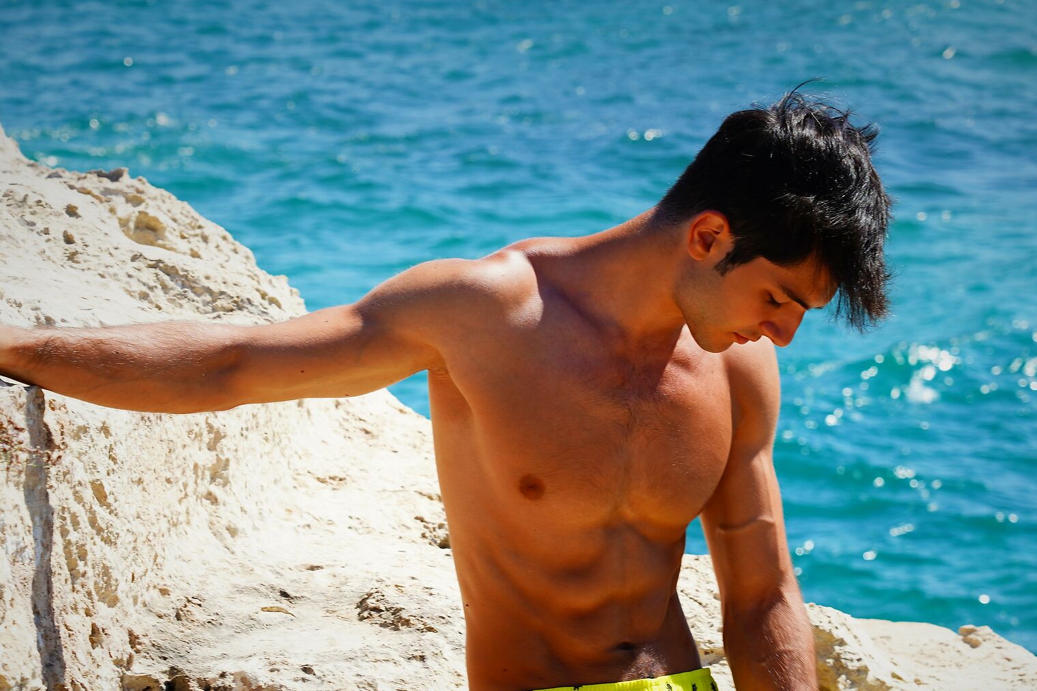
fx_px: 4493
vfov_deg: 8.8
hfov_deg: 13.2
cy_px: 470
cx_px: 524
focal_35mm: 156
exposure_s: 1/160
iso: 100
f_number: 8
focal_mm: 99
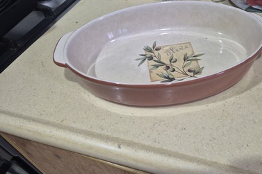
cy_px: 79
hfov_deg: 63.1
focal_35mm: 29
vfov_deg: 44.9
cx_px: 157
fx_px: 211
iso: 500
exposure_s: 1/100
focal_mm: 5.4
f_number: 1.8
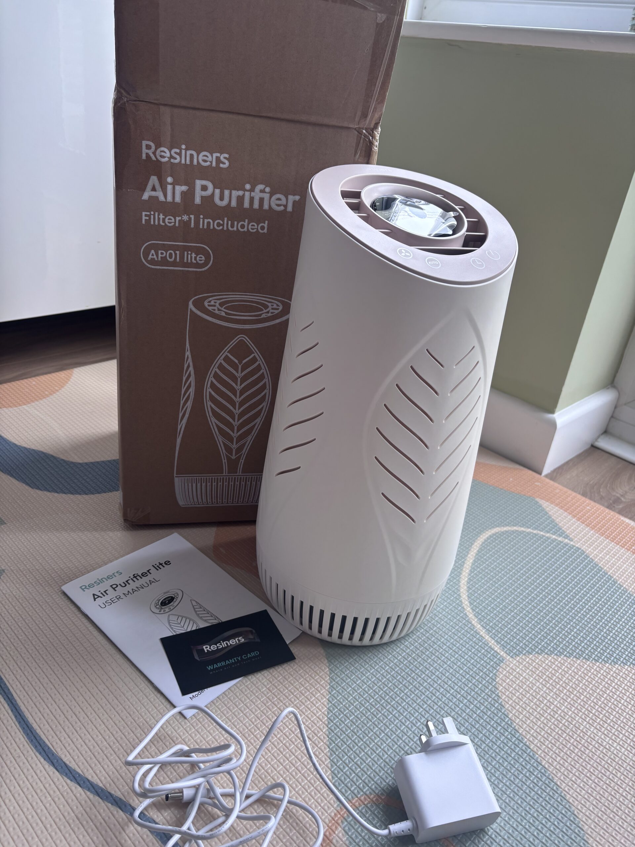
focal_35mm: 26
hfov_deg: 53.1
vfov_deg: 67.3
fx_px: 636
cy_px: 424
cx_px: 318
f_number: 1.6
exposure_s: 1/148
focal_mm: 5.96
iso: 40
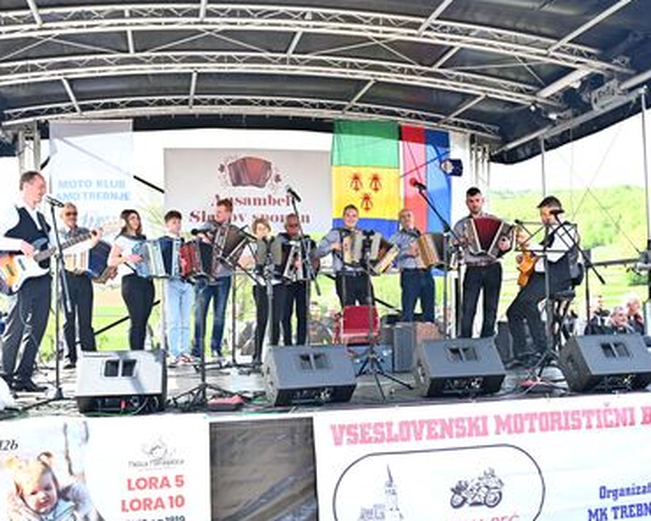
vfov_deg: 37.3
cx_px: 318
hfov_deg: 45.8
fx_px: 771
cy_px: 260
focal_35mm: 40
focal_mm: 35
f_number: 7.1
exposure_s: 1/640
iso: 1600
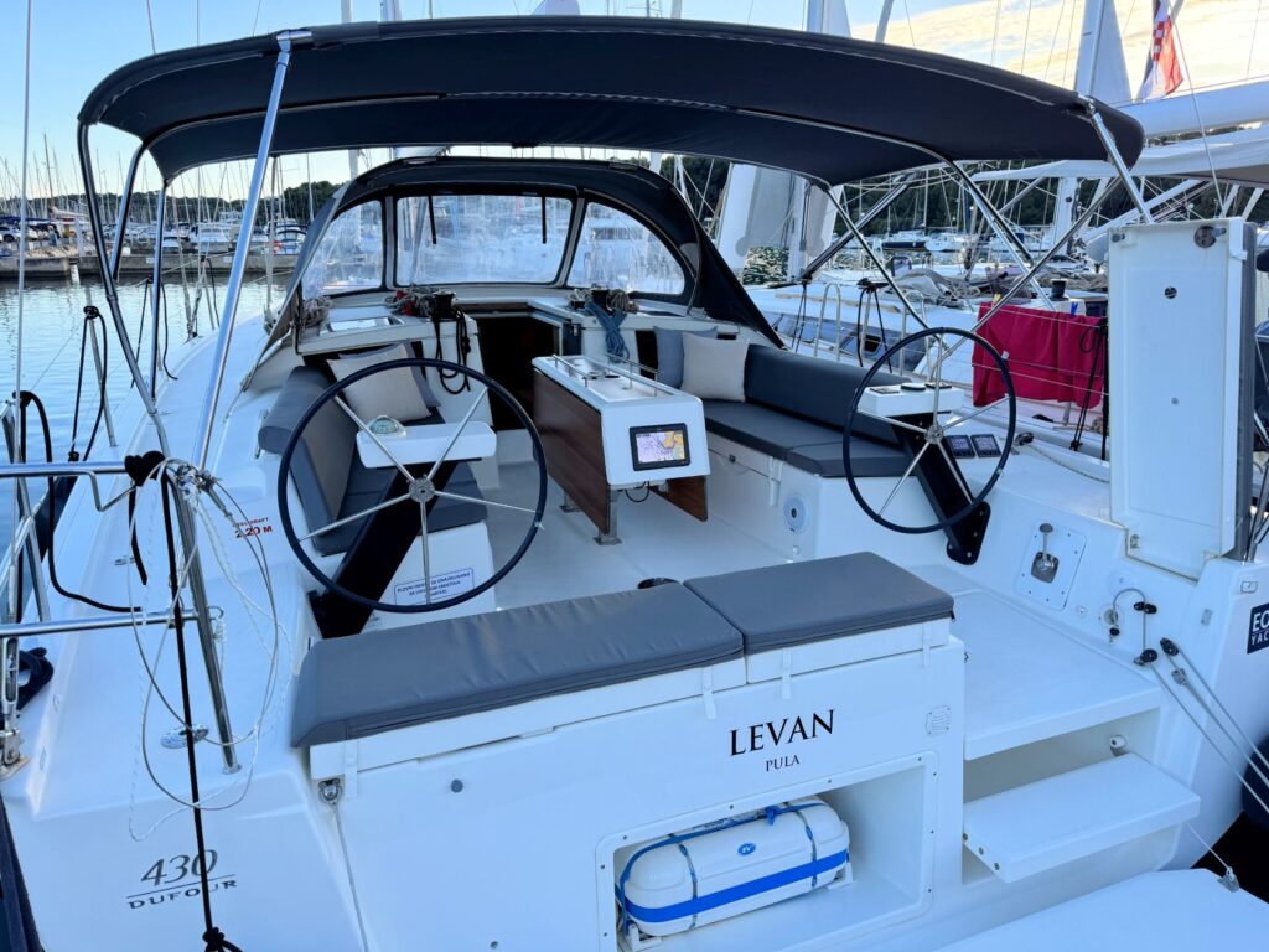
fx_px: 880
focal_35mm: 24
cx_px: 634
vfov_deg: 56.8
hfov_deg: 71.6
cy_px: 476
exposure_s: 1/802
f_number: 1.78
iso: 80
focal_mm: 6.76
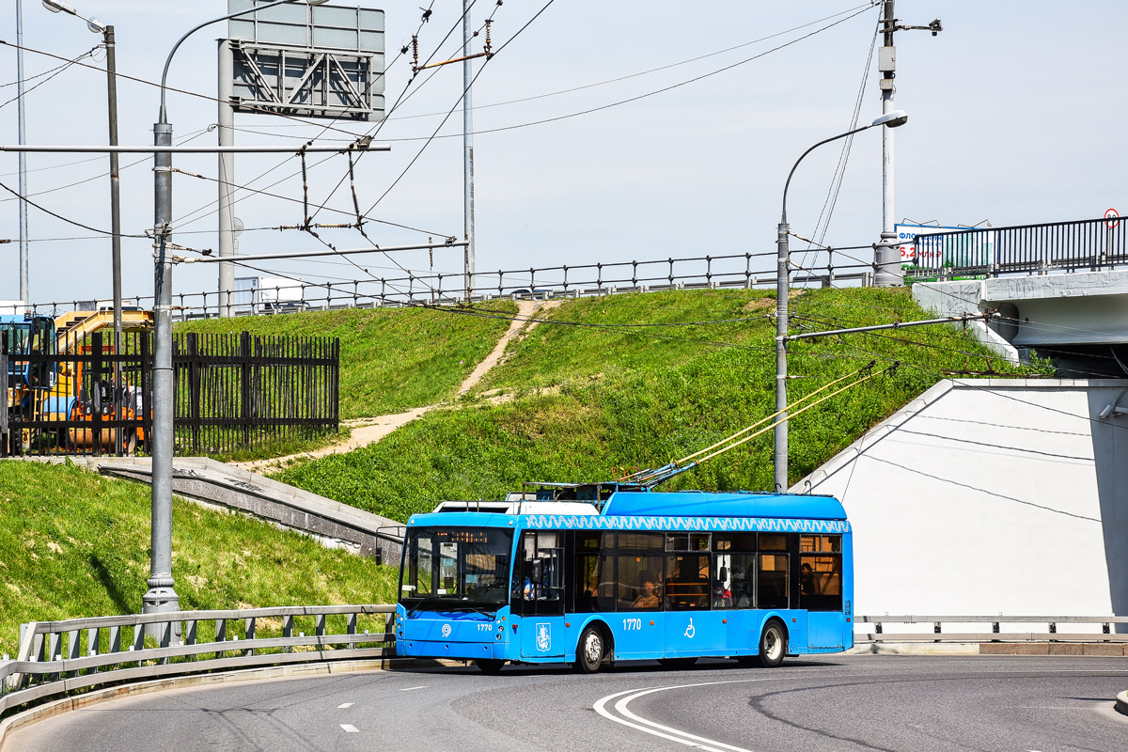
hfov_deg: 19.5
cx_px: 564
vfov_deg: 13.0
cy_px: 376
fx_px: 3290
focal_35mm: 105
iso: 125
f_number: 8
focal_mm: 70
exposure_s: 1/500
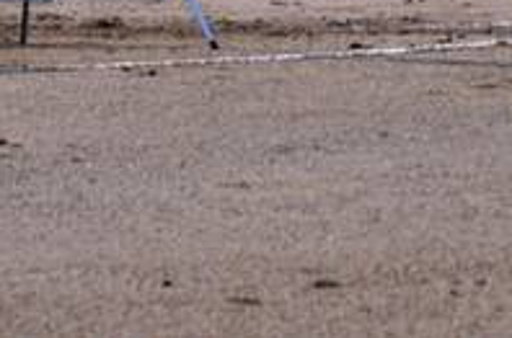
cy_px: -344
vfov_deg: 1.9
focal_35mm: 704
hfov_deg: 2.9
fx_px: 9988
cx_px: 905
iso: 200
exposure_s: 1/250
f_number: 10
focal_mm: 116
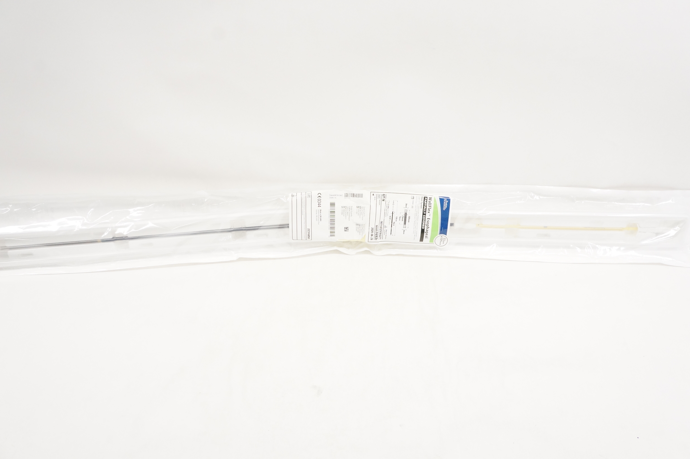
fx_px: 546
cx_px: 345
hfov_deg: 64.6
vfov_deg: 45.6
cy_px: 230
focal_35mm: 28
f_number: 8
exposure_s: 1/320
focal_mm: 19
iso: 3200
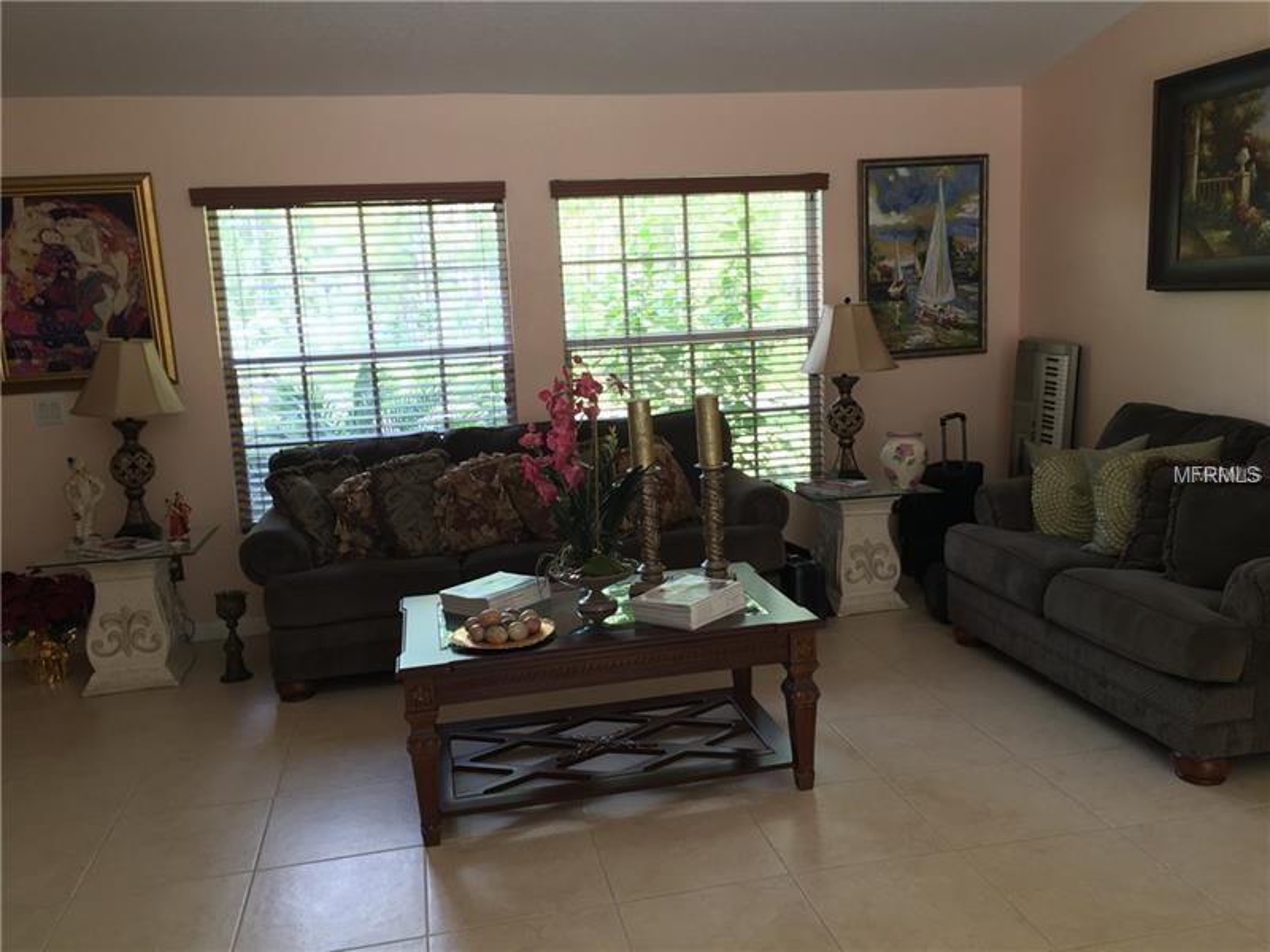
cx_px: 635
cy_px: 476
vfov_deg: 48.2
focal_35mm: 29
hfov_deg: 61.7
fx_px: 1064
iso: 40
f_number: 2.2
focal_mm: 4.15
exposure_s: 1/30
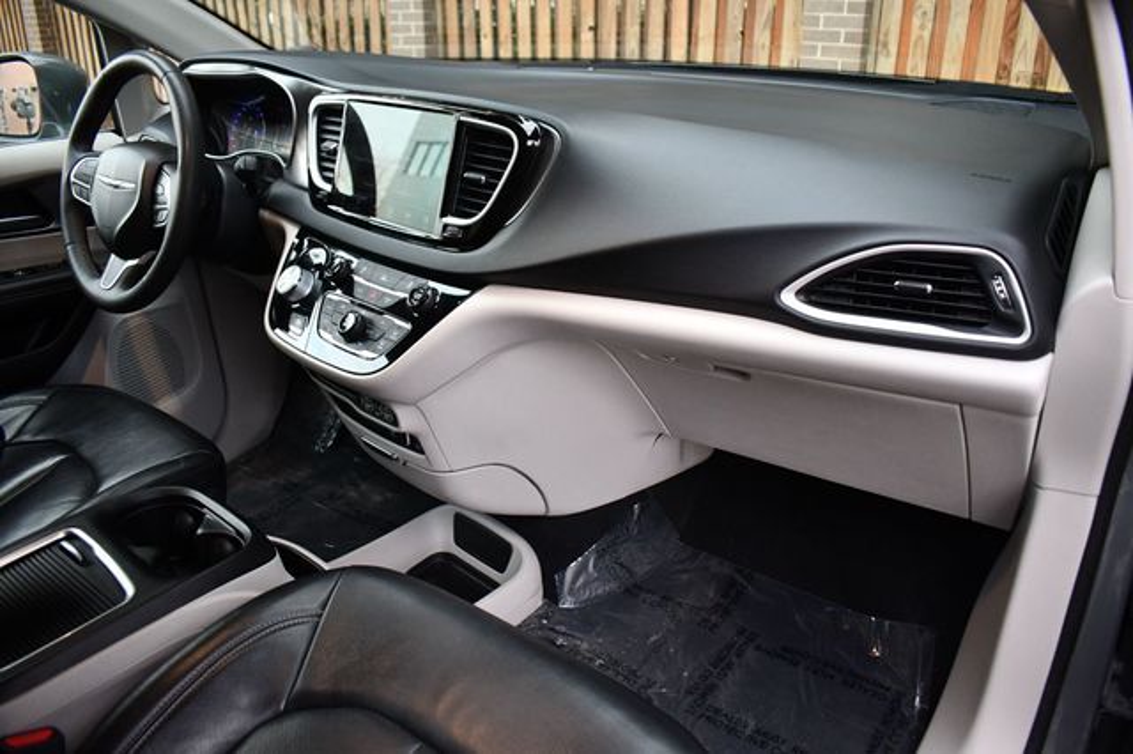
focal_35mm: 27
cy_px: 377
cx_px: 566
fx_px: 849
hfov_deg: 67.4
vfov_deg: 47.9
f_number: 3.5
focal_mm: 18
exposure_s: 1/125
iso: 1250
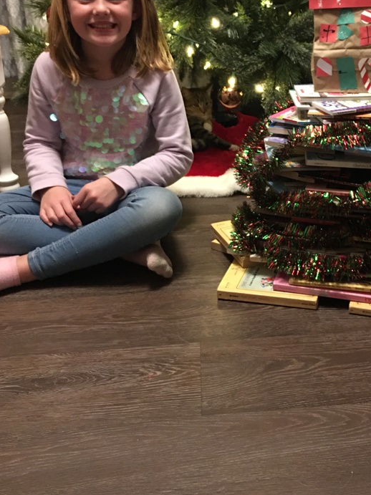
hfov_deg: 33.3
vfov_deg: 43.5
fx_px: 615
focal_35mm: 43
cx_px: 251
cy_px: 185
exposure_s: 1/4
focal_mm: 4.15
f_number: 2.2
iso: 80
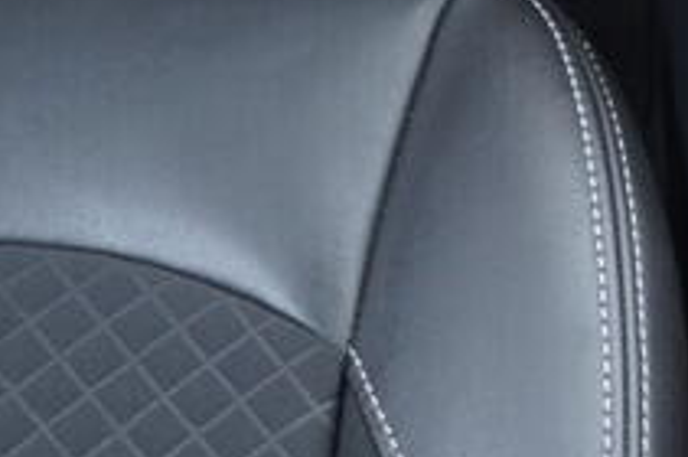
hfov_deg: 11.2
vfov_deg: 7.8
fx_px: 3339
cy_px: -60
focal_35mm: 175
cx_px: 1092
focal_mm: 24
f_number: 2.8
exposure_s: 1/40
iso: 500
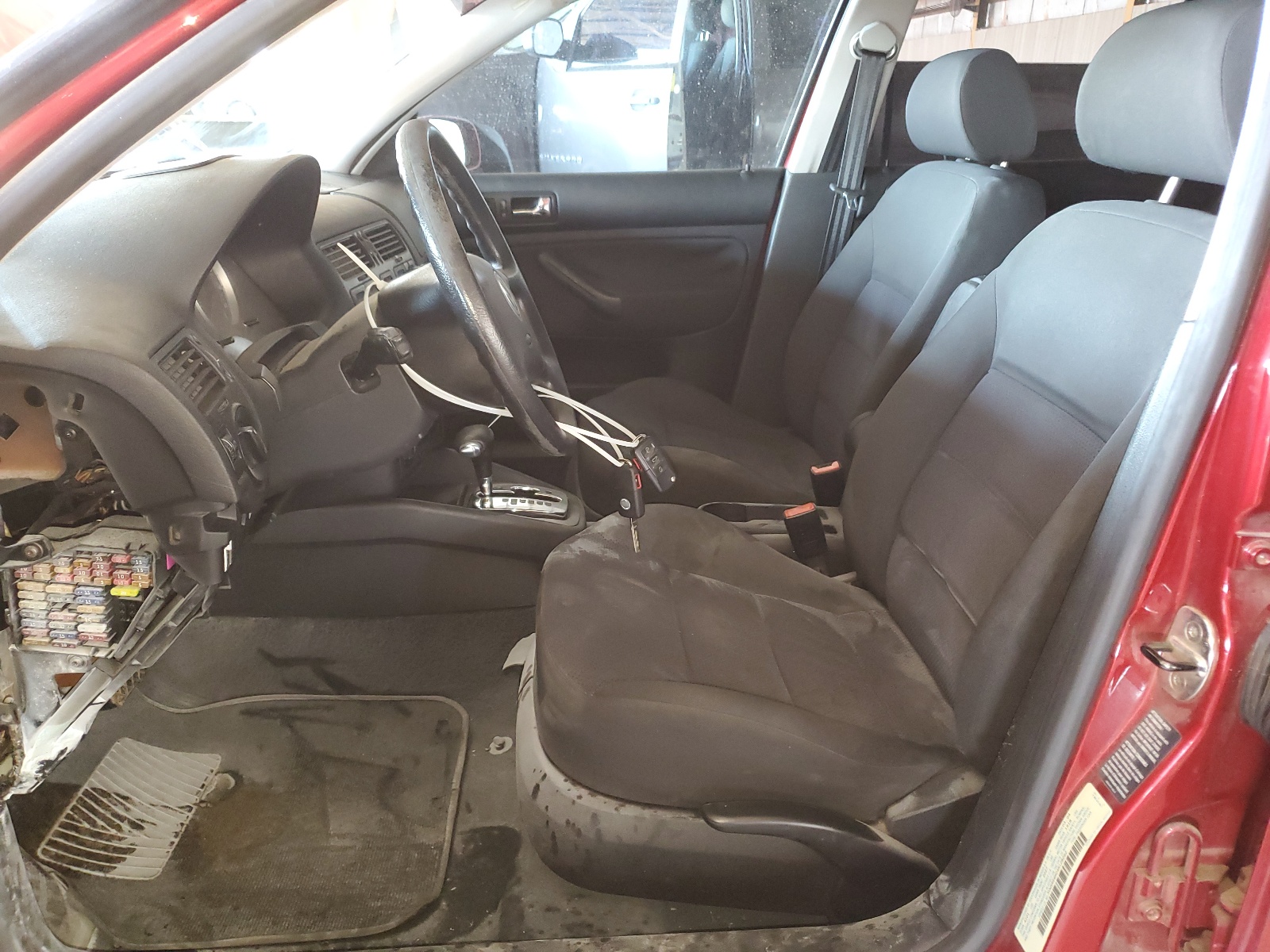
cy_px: 476
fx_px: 954
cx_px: 635
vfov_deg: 53.1
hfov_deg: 67.3
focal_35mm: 26
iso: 313
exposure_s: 1/20
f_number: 1.5
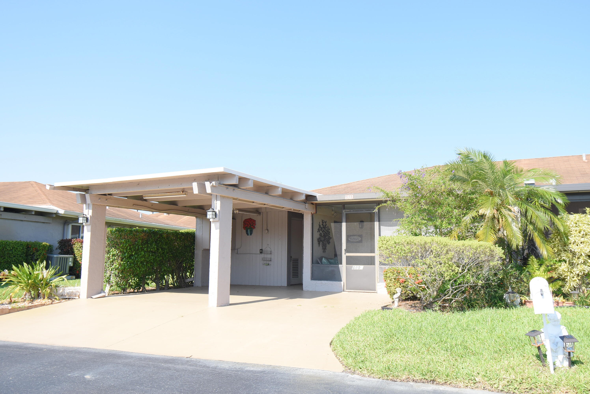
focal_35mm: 30
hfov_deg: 61.9
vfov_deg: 43.7
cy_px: 197
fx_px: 492
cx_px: 295
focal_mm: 20
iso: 200
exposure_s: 1/250
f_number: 8
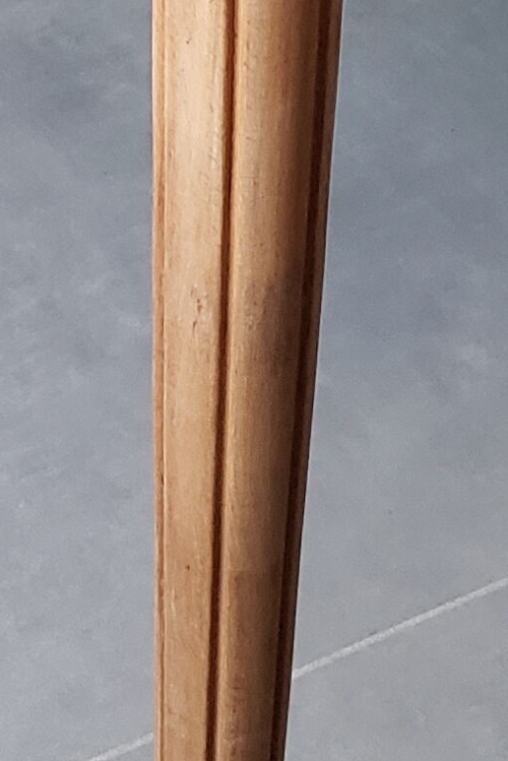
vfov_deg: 13.0
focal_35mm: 141
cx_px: -83
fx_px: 2982
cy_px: -648
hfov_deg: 9.6
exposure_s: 1/42
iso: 250
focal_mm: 4.3
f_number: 1.5
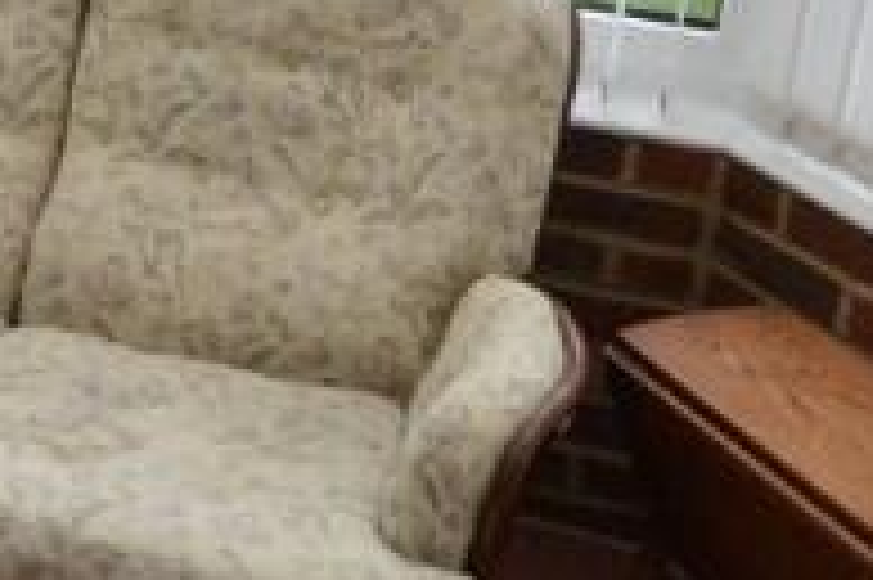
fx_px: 1914
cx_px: -36
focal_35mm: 79
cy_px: -72
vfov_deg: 16.7
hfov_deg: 24.3
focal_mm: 10
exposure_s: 1/80
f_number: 8
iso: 400
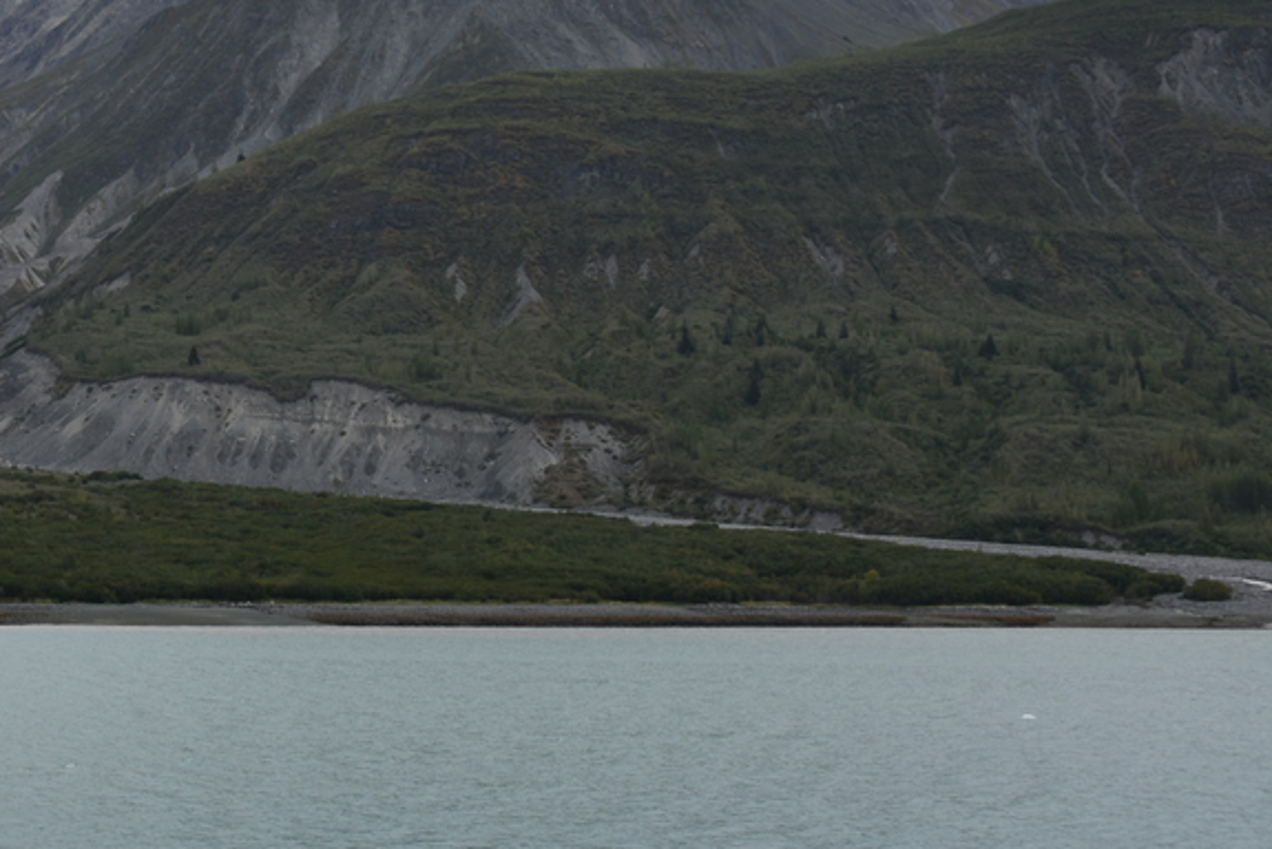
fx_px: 3146
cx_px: 82
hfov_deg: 22.2
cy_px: 263
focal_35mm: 89
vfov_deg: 15.3
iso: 100
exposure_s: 1/160
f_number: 6.3
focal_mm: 40
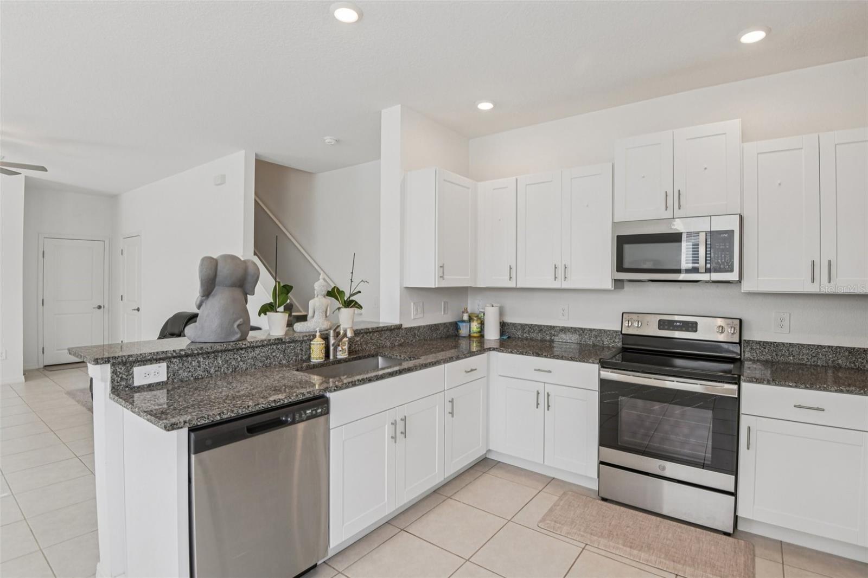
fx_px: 386
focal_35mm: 16
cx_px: 434
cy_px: 289
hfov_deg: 96.7
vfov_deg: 73.7
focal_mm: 16
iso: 400
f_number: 8
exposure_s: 1/60
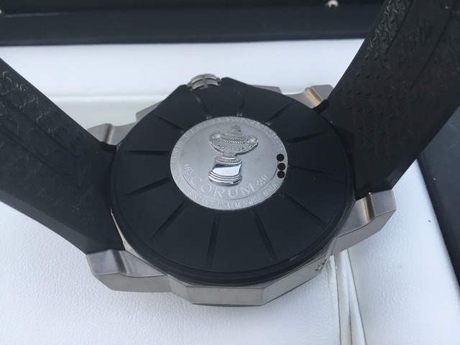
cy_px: 172
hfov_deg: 58.4
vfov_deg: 45.4
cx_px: 230
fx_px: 412
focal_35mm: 31
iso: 40
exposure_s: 1/30
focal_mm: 3.3
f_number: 2.4
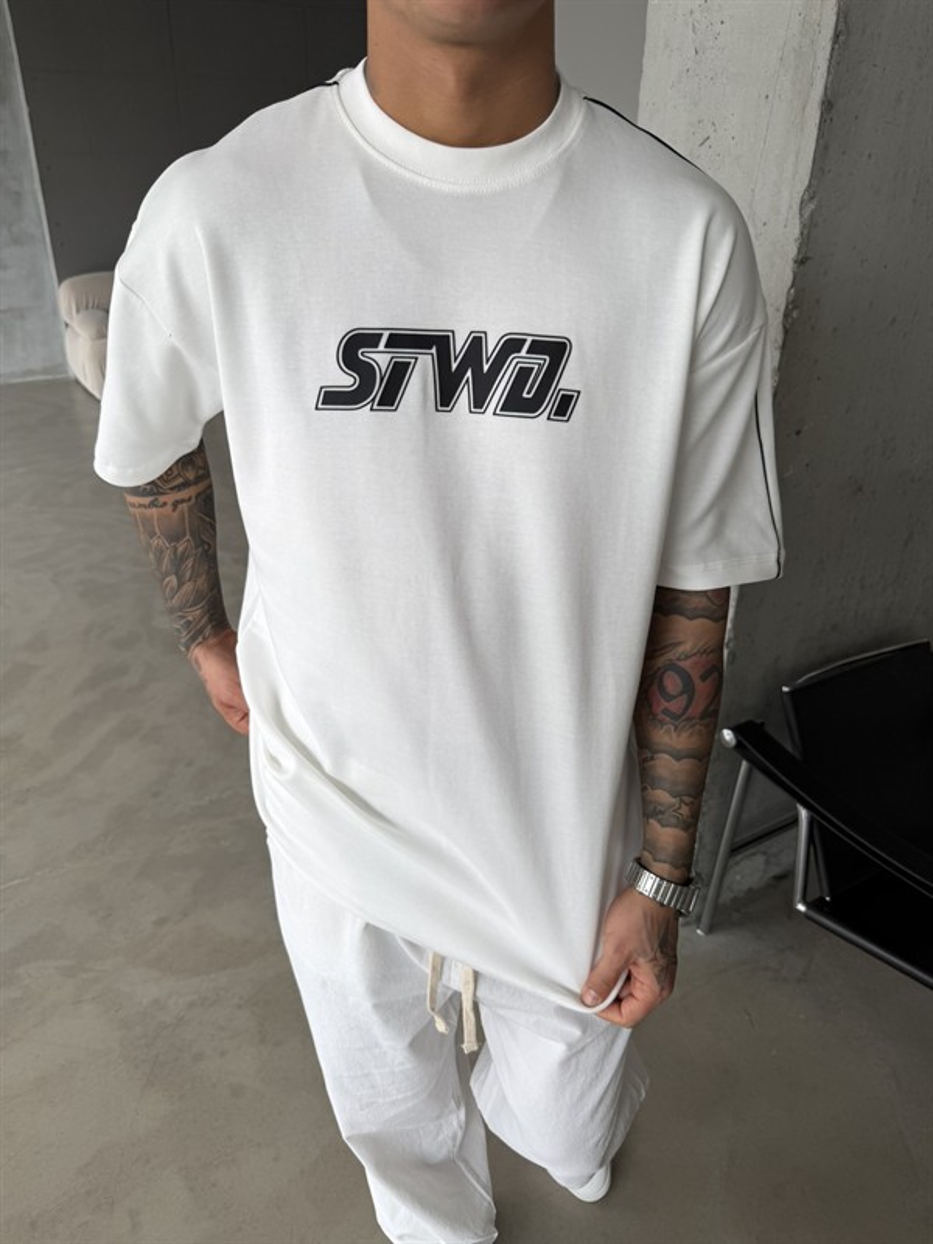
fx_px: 862
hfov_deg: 56.8
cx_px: 466
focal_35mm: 24
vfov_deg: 71.6
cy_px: 622
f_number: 1.78
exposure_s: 1/270
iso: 64
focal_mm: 6.76
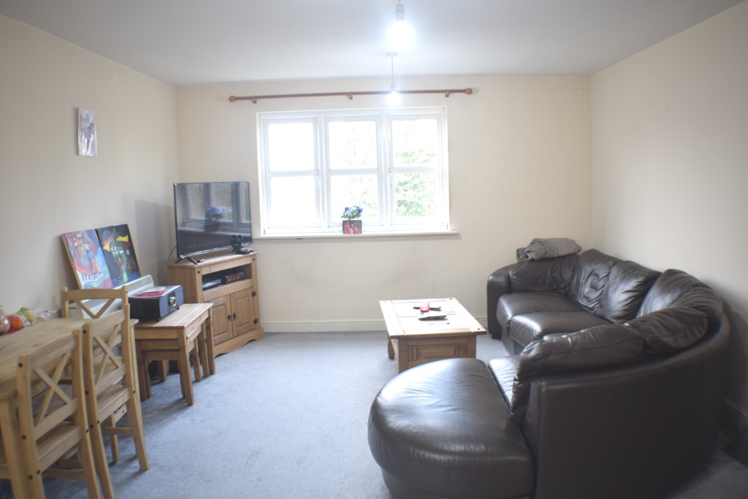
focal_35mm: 34
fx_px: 717
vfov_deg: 38.4
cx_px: 374
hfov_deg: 55.1
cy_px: 250
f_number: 3.8
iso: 100
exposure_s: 1/6
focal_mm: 23
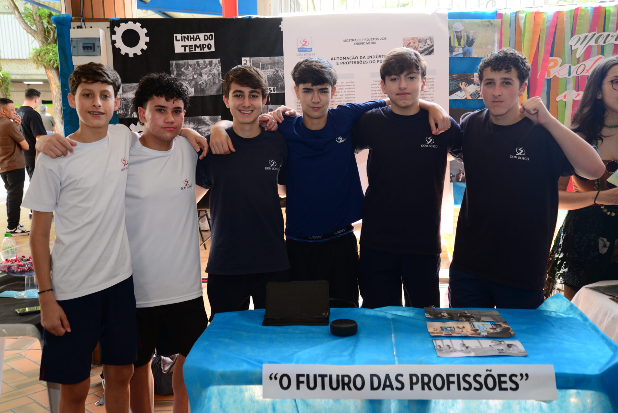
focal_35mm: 44
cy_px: 206
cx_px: 309
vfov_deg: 30.5
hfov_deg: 44.5
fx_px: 756
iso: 1000
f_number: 4.5
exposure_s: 1/200
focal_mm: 44
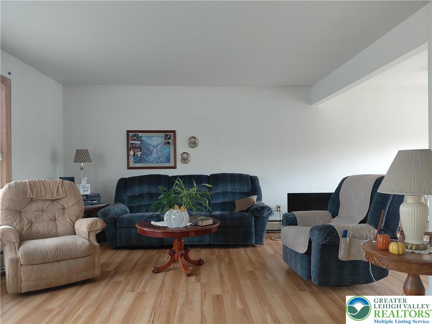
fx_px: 312
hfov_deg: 69.4
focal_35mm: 25
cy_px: 162
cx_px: 216
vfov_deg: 54.9
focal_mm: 4.69
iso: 320
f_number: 1.8
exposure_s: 1/60
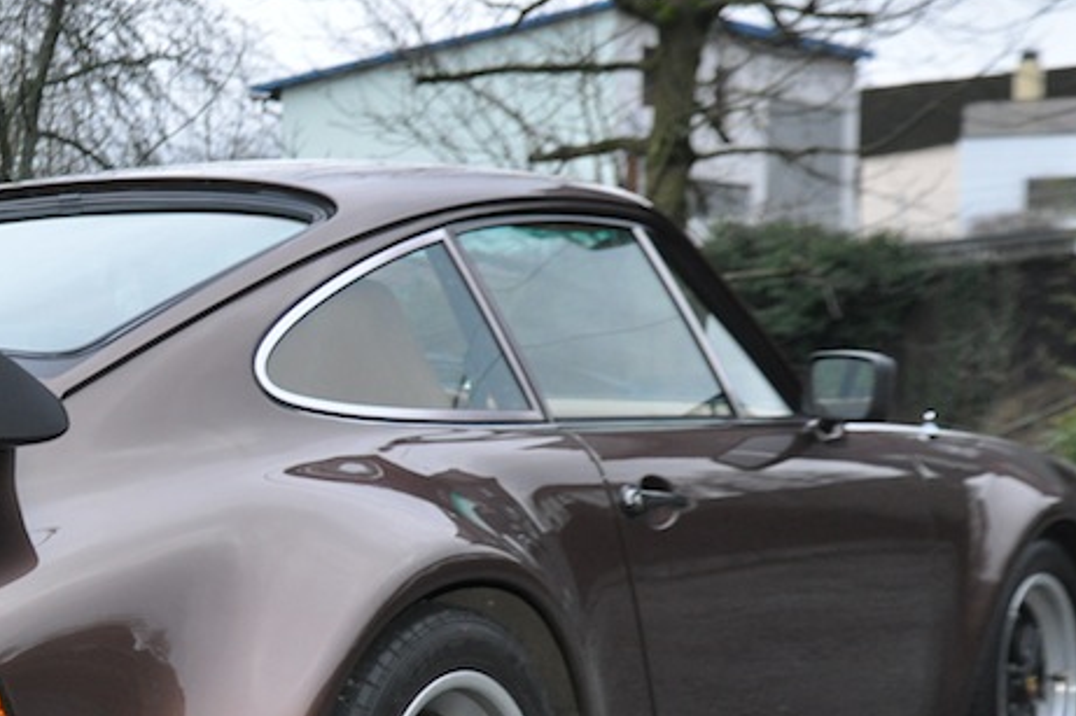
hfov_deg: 21.9
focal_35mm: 91
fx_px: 2719
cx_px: 103
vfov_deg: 15.0
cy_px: 520
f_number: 4
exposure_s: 1/80
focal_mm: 28
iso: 800
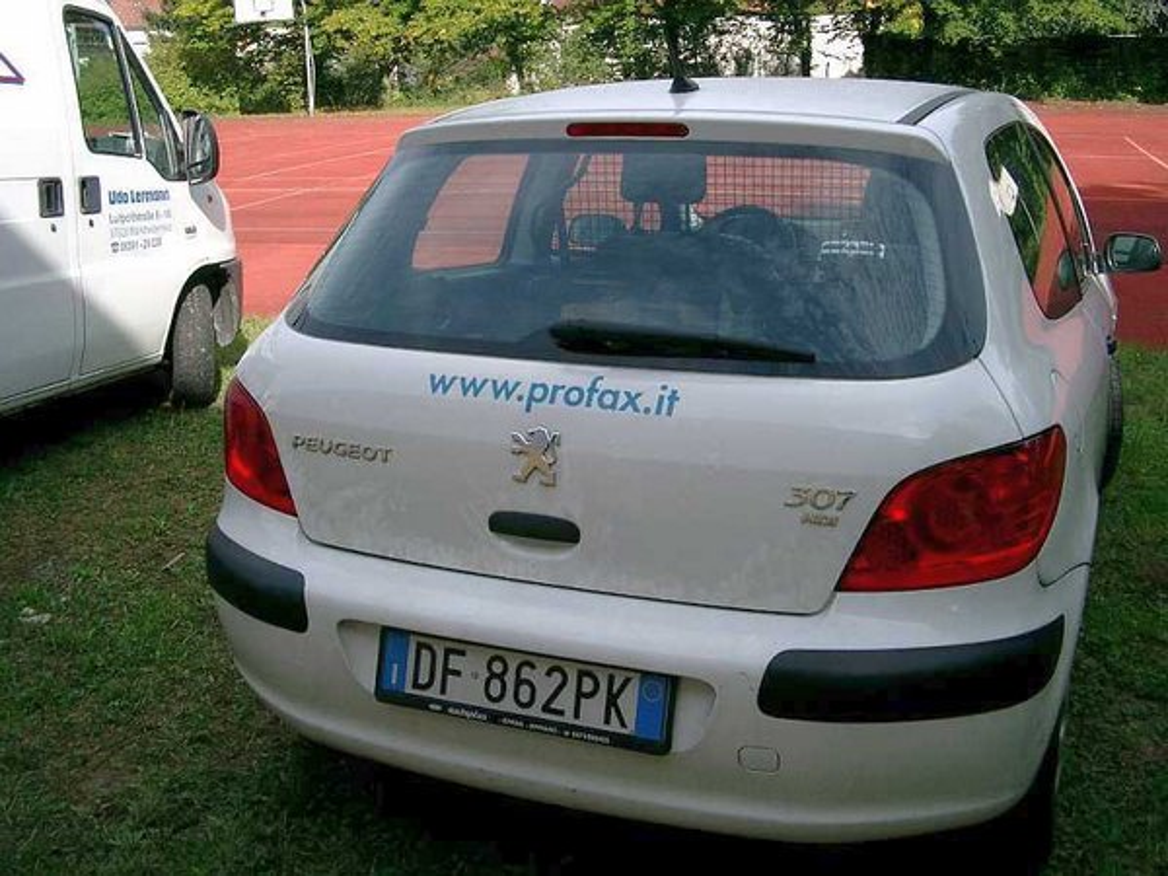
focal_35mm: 37
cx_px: 584
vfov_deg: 38.7
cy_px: 438
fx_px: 1248
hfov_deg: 50.1
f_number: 5
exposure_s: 1/400
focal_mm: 7.6
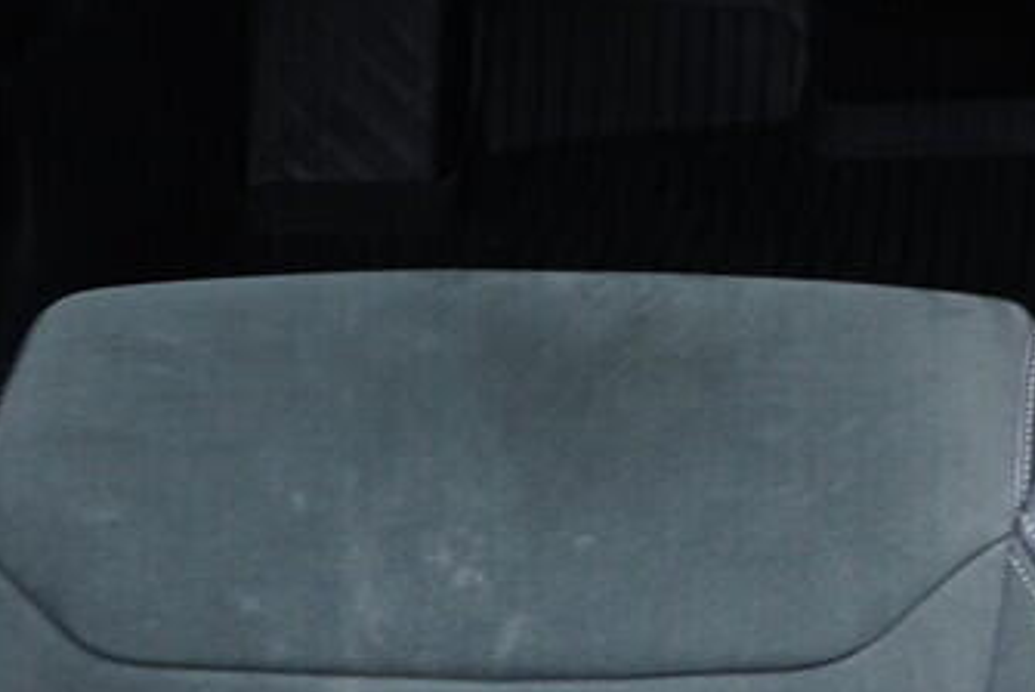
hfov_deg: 17.8
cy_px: -341
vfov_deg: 11.9
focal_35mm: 110
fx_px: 3165
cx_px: 1174
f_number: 2.8
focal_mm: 24
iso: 640
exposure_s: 1/40
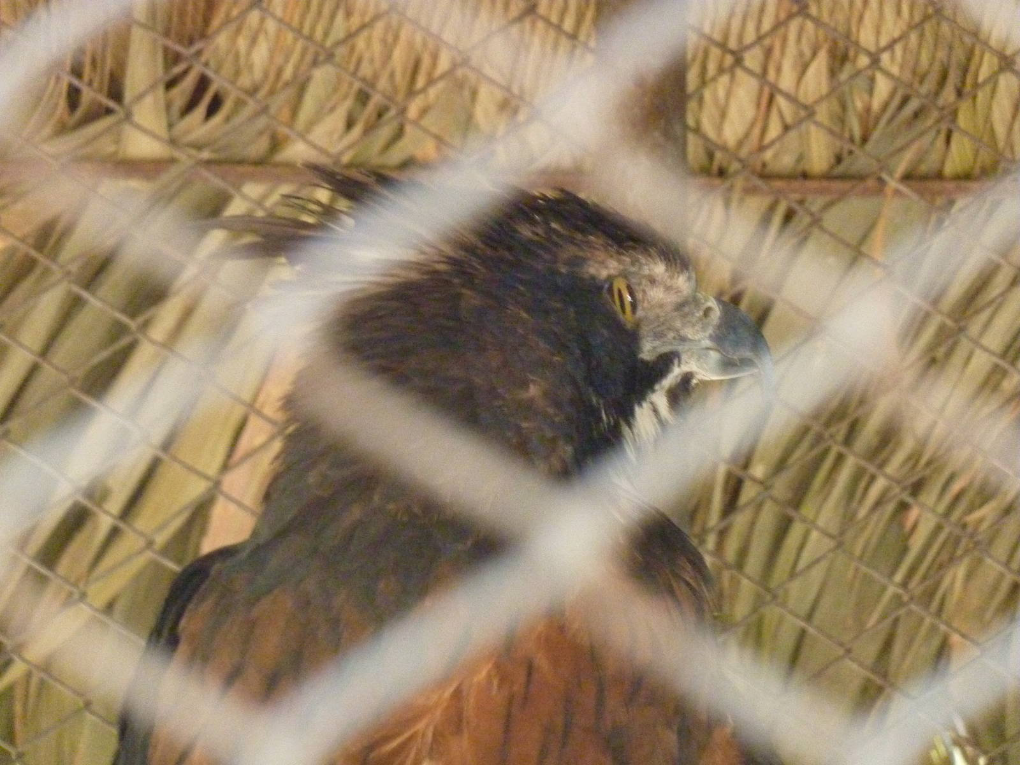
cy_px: 382
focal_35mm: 300
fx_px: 8840
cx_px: 510
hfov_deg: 6.6
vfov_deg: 5.0
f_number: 4.9
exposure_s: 1/30
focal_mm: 49.2
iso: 1250
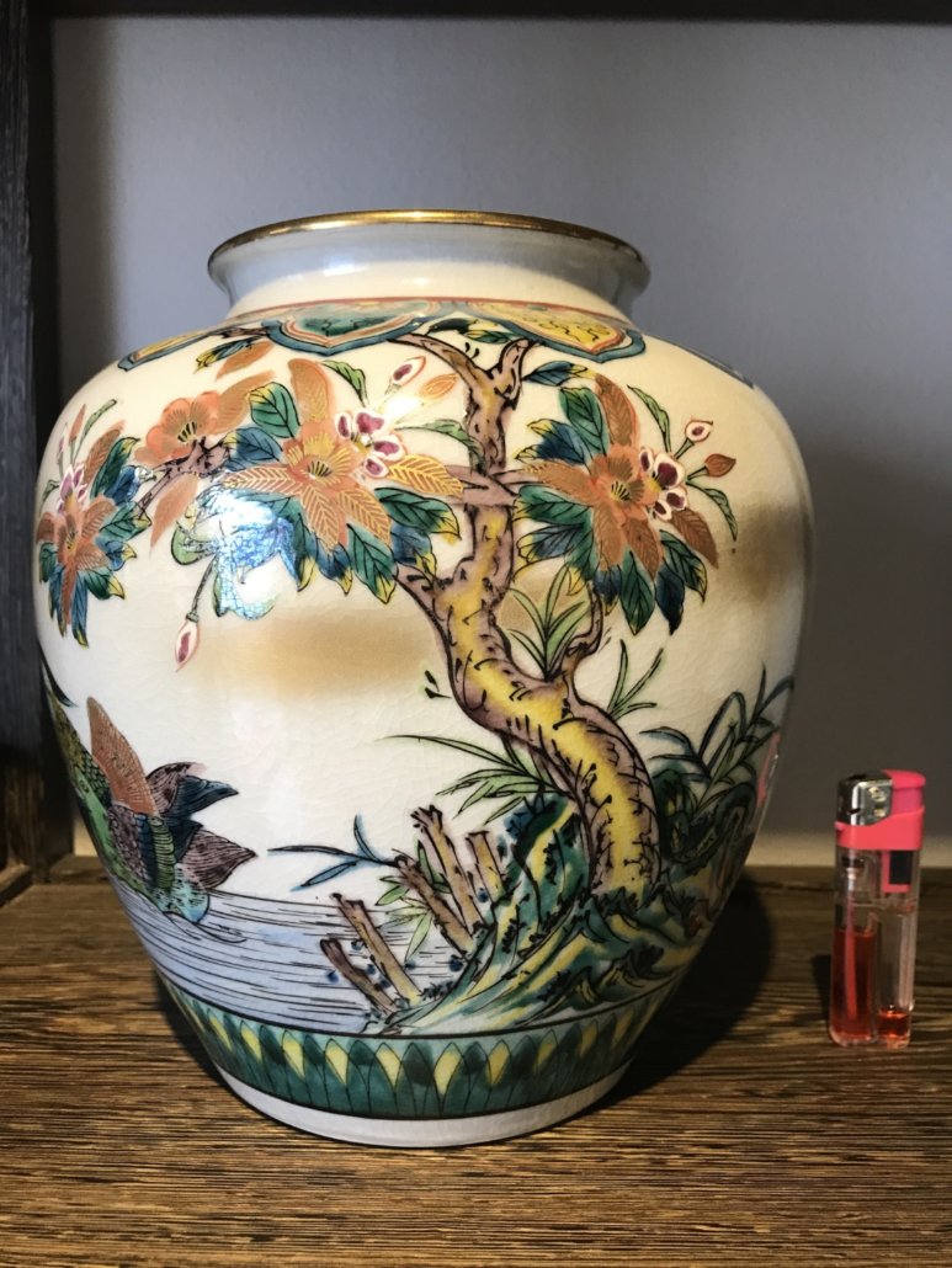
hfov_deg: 49.8
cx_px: 476
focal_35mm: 28
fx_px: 1026
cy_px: 634
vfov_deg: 63.4
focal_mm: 3.99
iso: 40
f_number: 1.8
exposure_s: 1/17
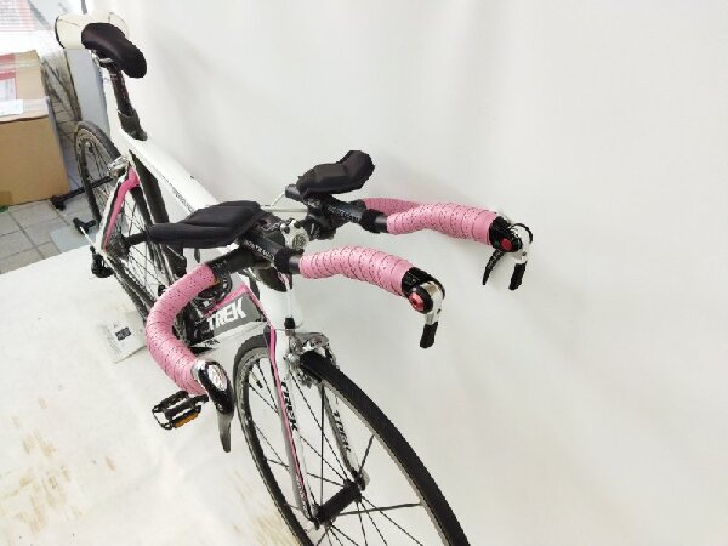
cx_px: 364
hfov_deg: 65.3
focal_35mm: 27
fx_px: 568
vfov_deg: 51.4
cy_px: 273
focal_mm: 4.71
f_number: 1.79
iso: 338
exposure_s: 1/300
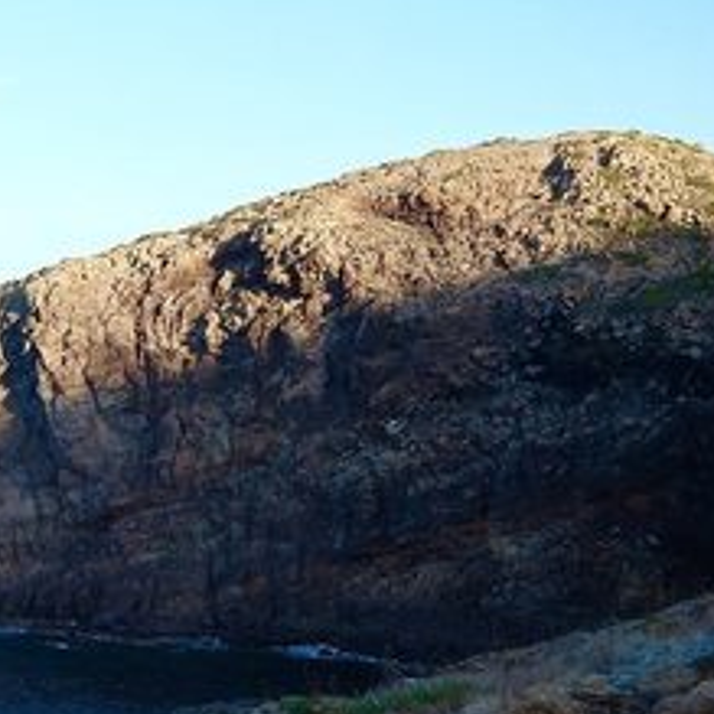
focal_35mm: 84
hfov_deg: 20.0
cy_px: 443
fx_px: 1960
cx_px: 7
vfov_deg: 20.6
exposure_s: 1/60
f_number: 14
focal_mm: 24
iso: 400
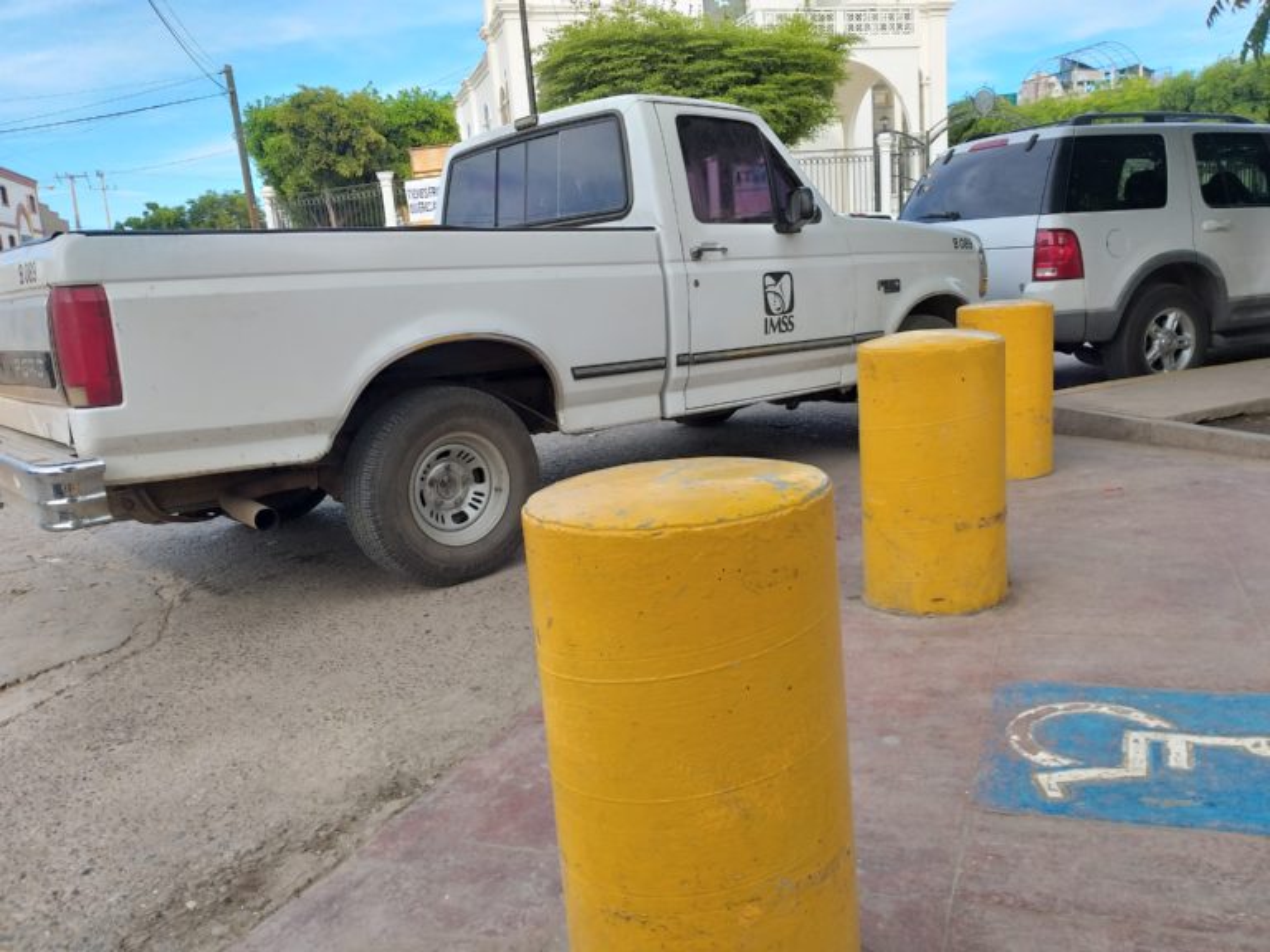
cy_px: 476
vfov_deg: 53.1
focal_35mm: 26
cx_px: 635
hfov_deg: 67.3
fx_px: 954
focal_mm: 3.93
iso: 40
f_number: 1.7
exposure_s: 1/617
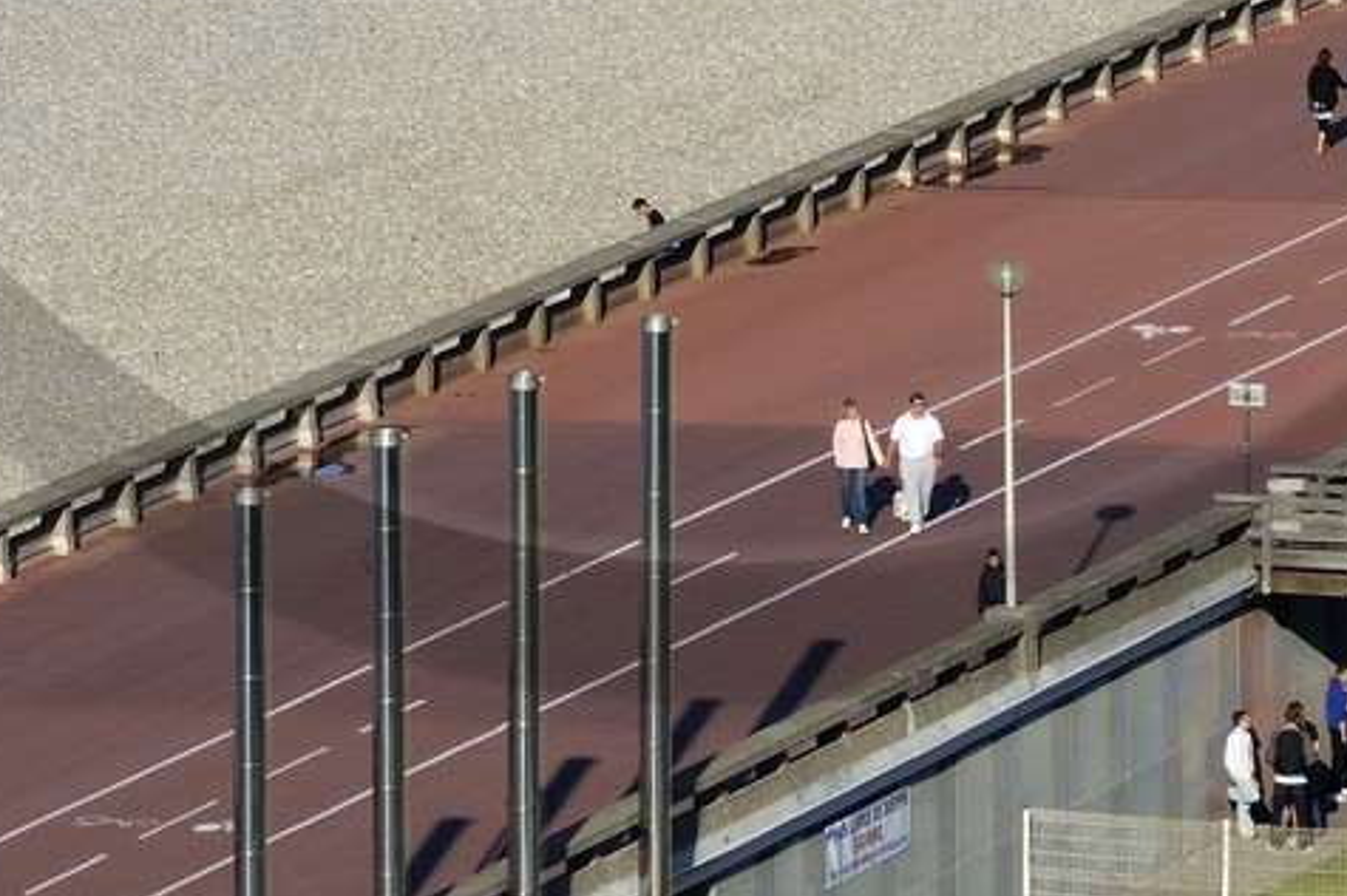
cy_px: -476
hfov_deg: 3.1
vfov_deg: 2.0
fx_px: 25163
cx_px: 729
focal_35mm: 673
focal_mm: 200
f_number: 14
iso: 200
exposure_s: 1/250
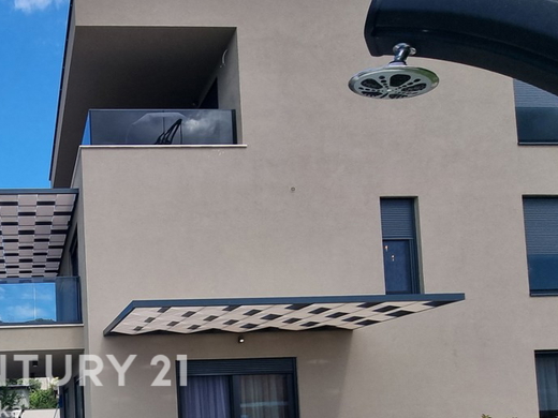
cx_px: 54
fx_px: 484
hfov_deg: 52.5
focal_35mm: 30
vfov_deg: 42.4
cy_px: 386
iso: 50
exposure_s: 1/1224
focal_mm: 2.2
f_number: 2.2
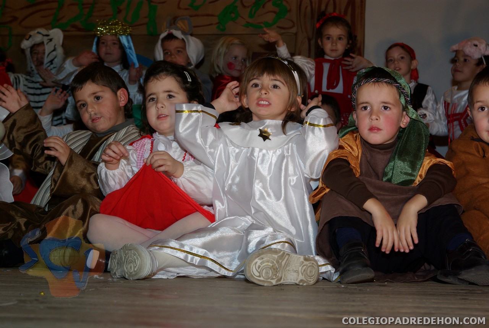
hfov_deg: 27.0
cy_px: 164
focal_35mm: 75
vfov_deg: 18.2
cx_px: 244
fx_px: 1020
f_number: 6.7
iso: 400
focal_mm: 50
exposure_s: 1/60
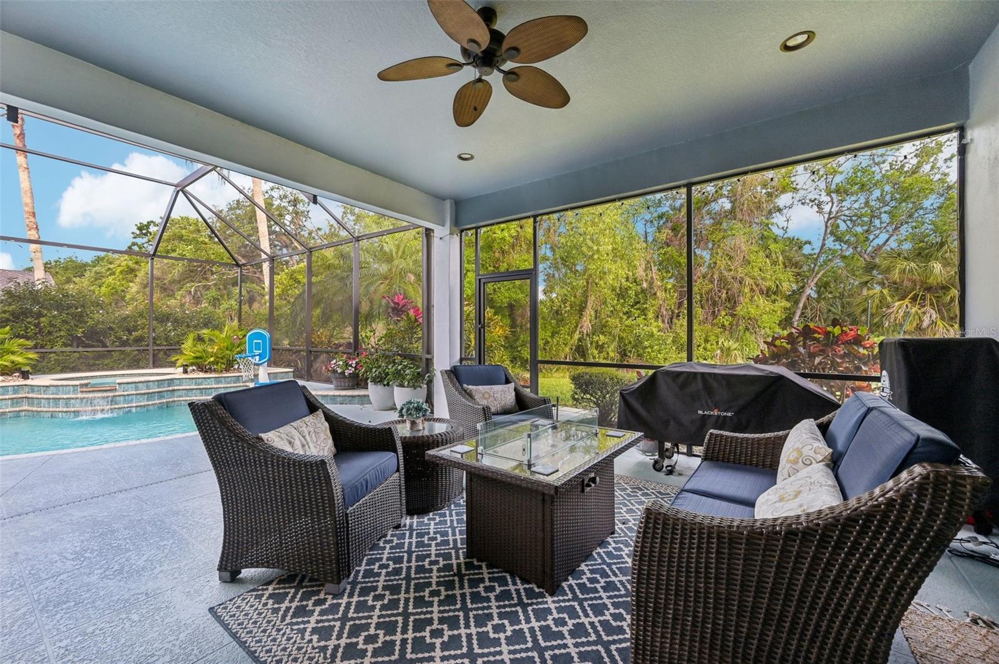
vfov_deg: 81.1
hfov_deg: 104.3
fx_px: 388
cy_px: 332
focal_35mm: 14
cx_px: 500
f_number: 8
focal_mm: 14
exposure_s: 1/50
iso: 400
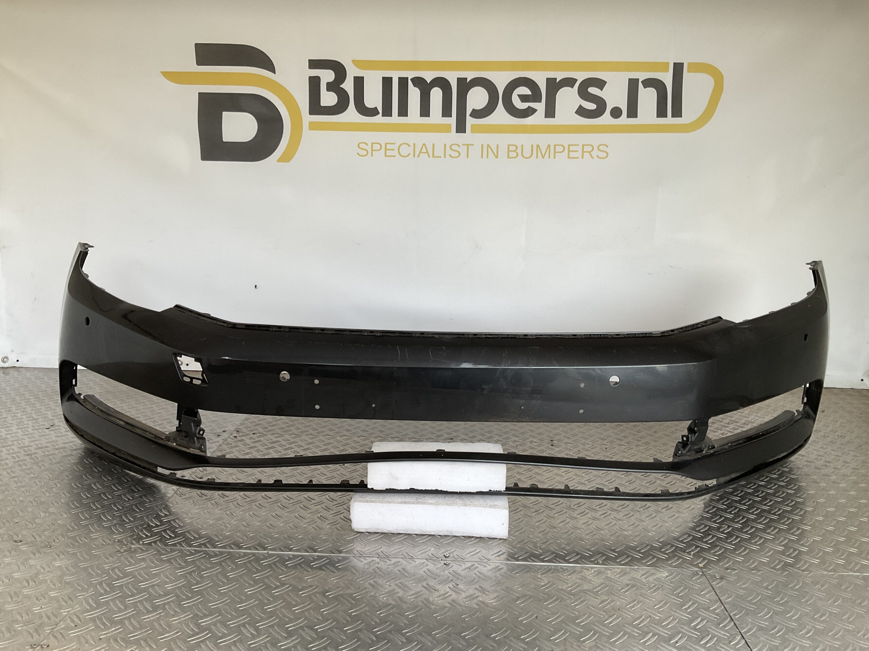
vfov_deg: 48.2
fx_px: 728
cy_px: 326
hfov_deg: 61.7
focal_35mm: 29
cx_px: 434
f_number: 1.8
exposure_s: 1/120
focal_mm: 3
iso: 50
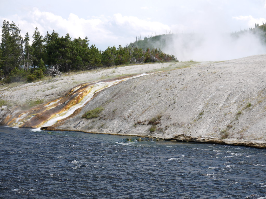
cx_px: 133
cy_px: 100
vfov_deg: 21.0
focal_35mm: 70
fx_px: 538
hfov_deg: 27.8
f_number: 9
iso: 160
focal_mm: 35
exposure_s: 1/250
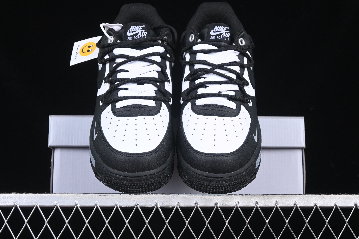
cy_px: 120
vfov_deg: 18.2
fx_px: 748
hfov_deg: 27.0
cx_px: 180
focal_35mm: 75
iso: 160
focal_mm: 50
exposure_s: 1/60
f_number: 6.3
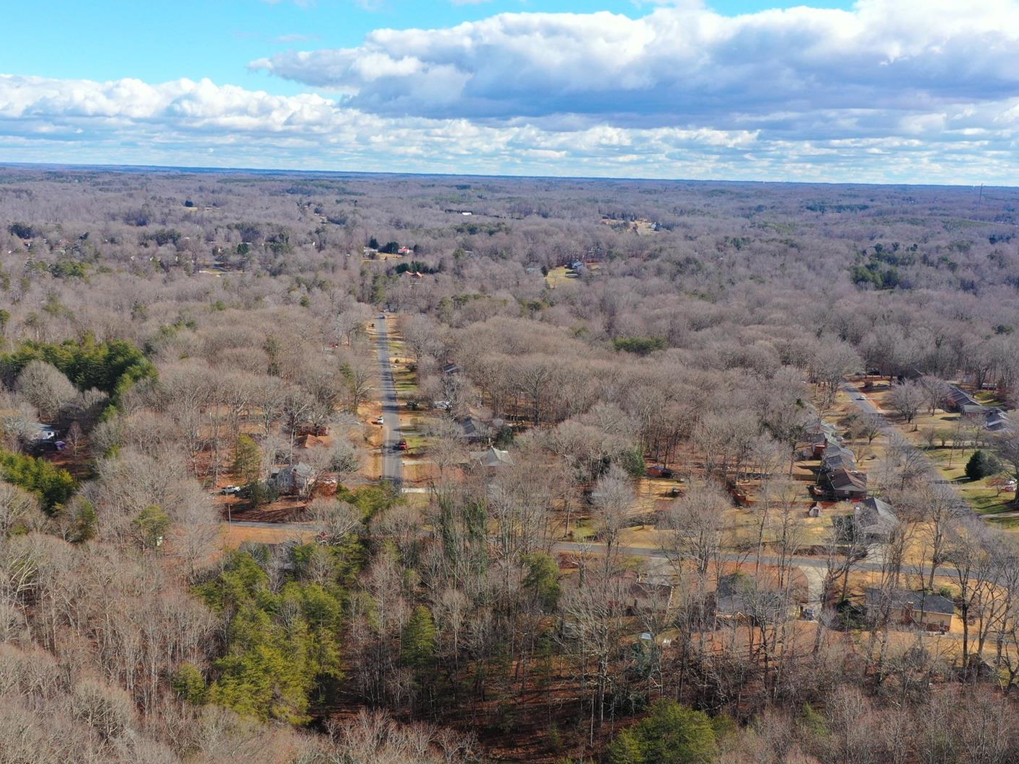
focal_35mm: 39
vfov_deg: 36.6
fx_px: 1148
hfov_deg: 47.8
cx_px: 445
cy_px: 483
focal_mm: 10.26
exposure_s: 1/320
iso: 100
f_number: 5.6
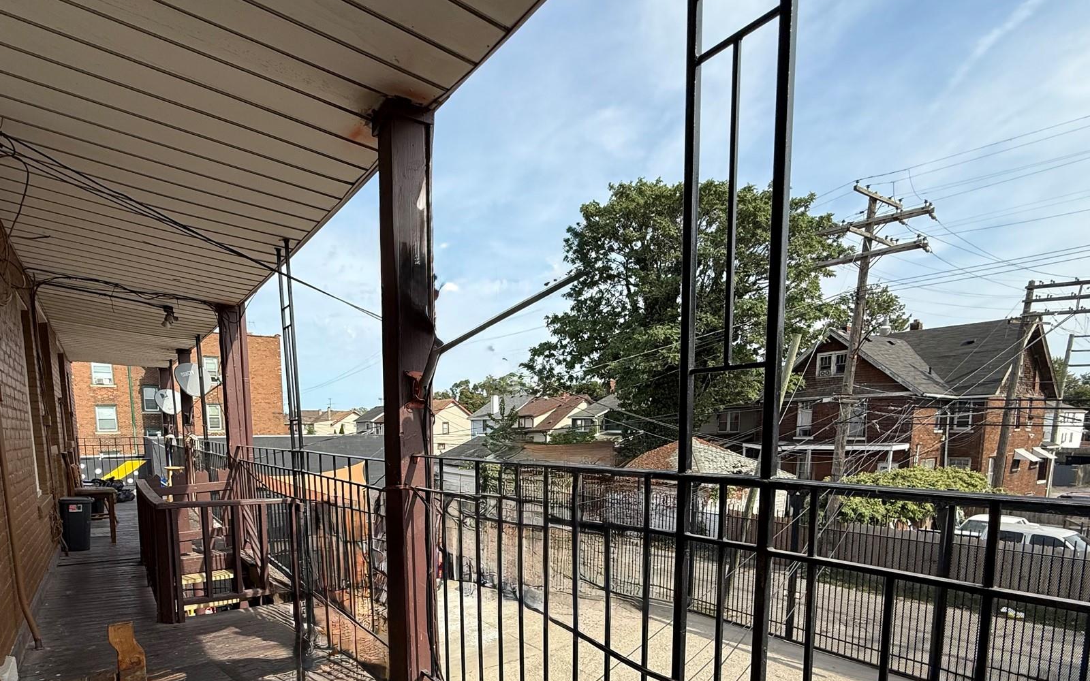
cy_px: 501
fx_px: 564
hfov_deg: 87.5
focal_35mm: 19
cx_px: 469
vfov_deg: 59.3
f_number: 2.2
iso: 50
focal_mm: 2.22
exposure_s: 1/1125
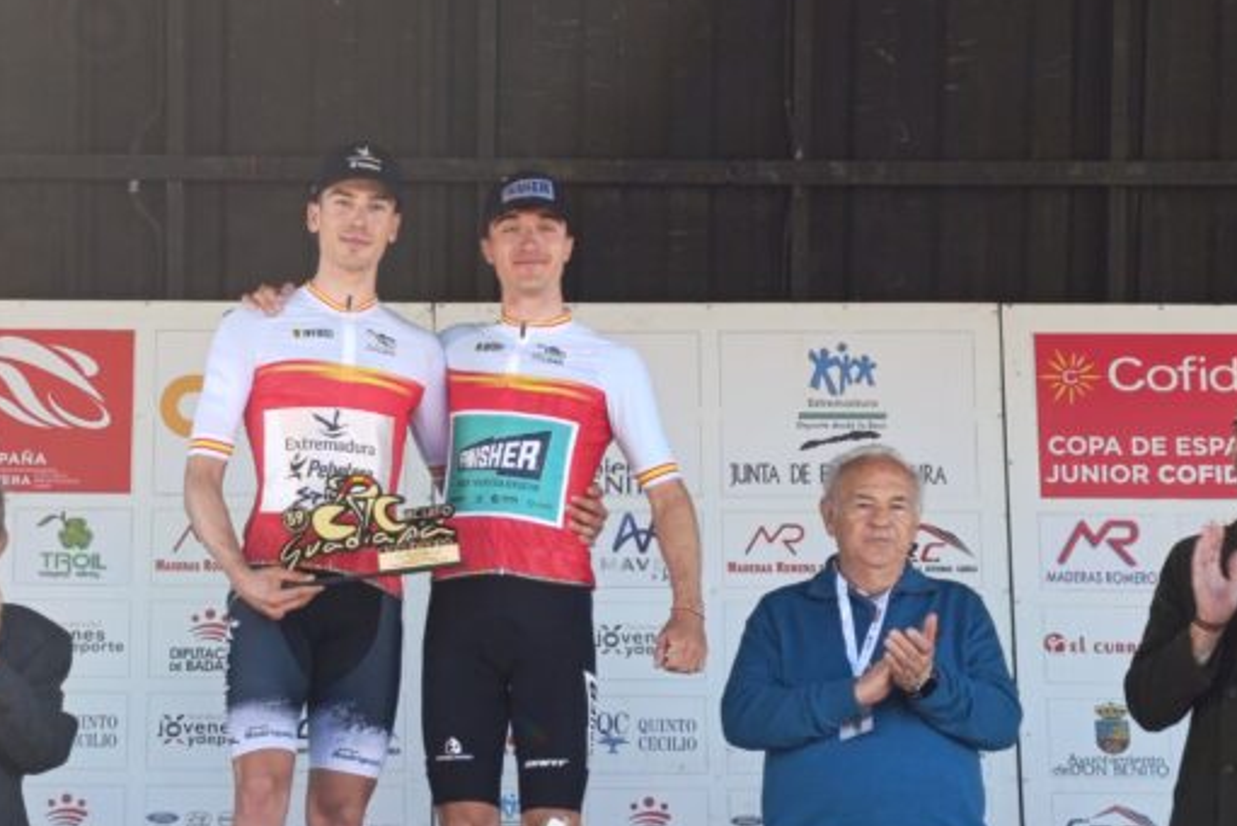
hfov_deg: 40.2
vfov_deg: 27.8
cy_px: 585
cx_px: 339
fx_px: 1650
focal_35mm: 48
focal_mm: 6.14
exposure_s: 1/100
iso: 64
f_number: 1.6
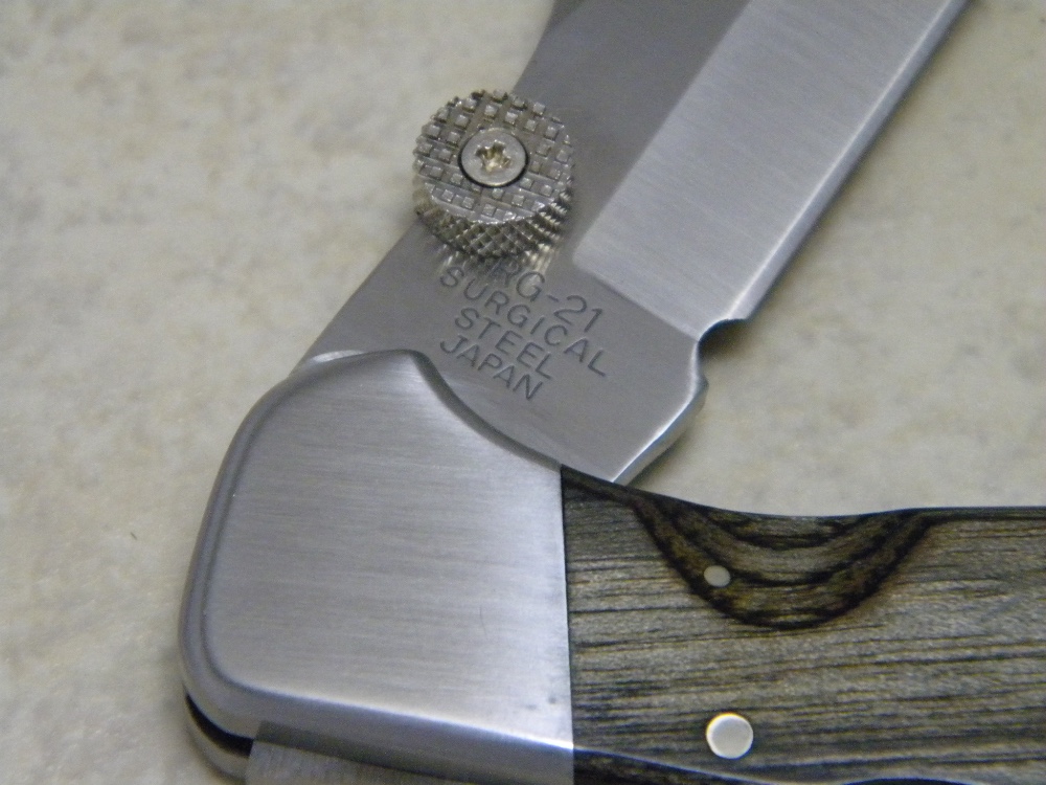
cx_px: 523
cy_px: 392
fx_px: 4472
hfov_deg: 13.3
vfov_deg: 10.0
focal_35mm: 148
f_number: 5
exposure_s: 1/51.6
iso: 800
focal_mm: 26.8
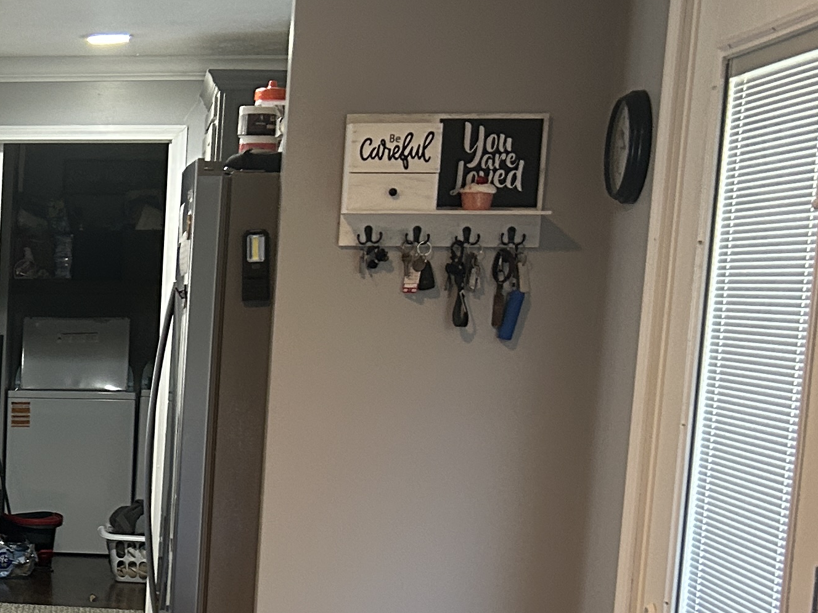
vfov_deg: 18.4
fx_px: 1867
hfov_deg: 22.2
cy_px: 548
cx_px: -245
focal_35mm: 79
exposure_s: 1/60
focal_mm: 5.7
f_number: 1.5
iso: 200
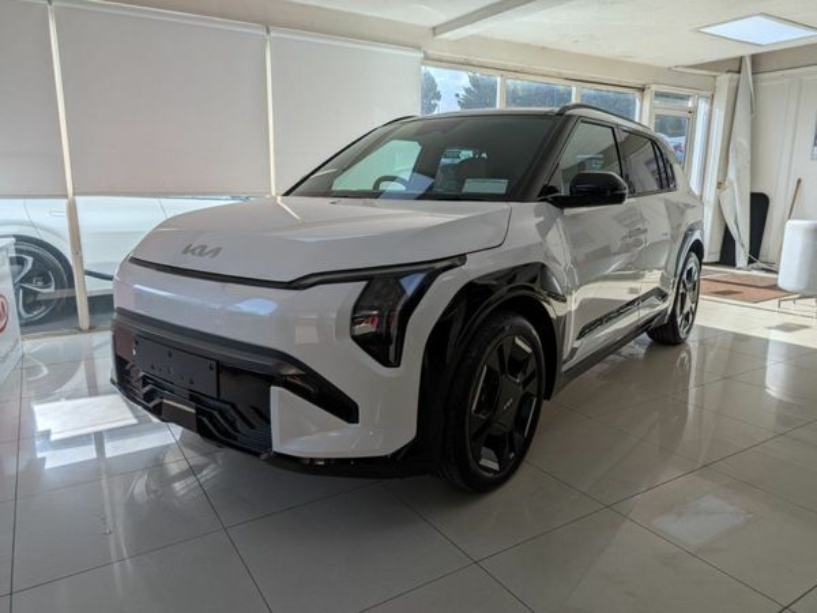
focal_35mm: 24
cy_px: 306
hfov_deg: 71.6
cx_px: 408
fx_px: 566
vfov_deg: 56.8
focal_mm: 6.9
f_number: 1.68
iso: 21
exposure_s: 1/7576
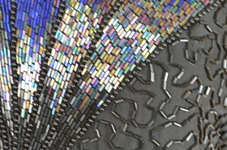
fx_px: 1115
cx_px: 152
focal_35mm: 177
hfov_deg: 11.6
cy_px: 89
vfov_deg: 7.7
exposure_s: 1/30
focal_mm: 55
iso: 1800
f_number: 5.6
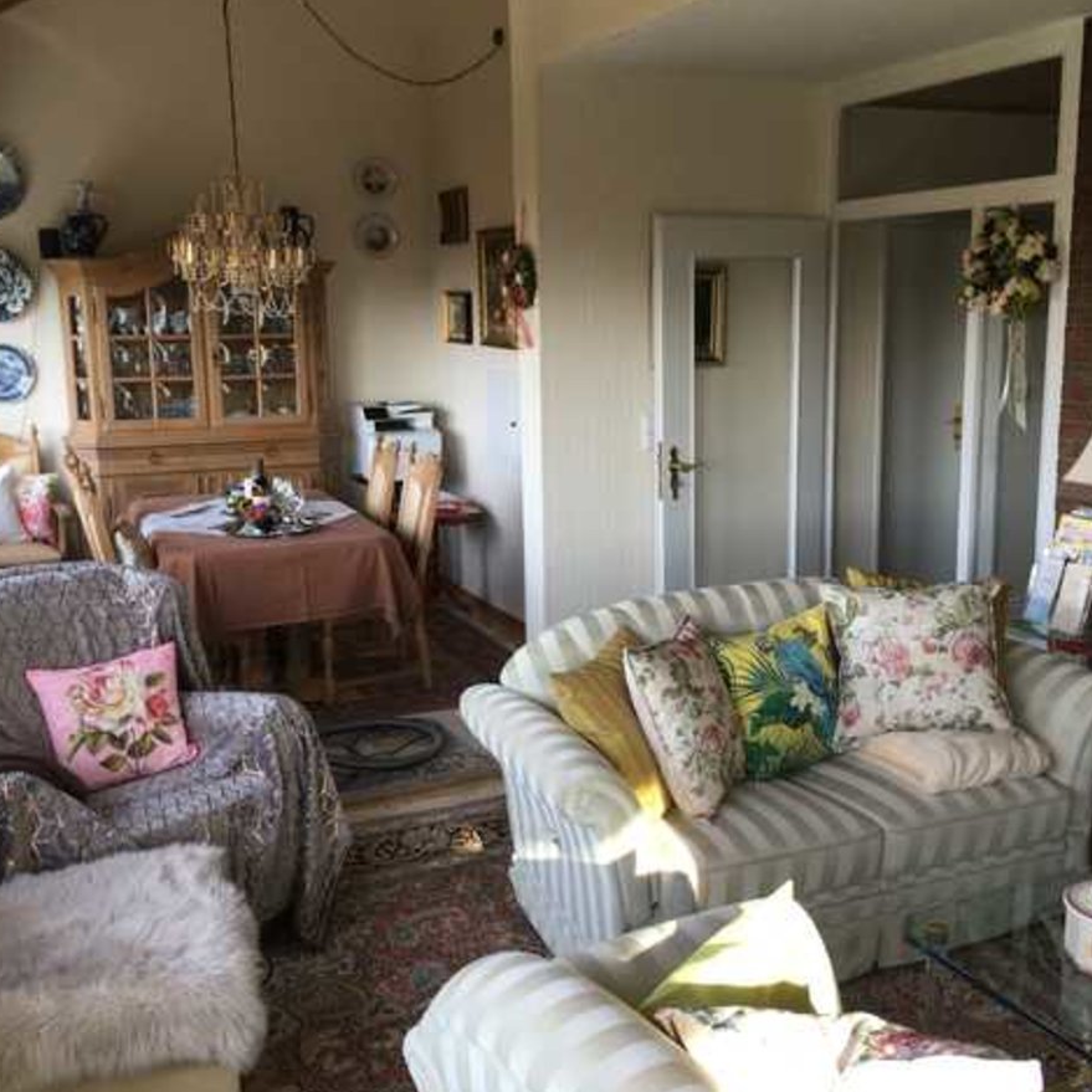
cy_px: 548
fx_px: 1249
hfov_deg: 47.2
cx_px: 599
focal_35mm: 35
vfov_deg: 47.2
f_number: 2.2
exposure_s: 1/100
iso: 32
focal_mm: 4.15
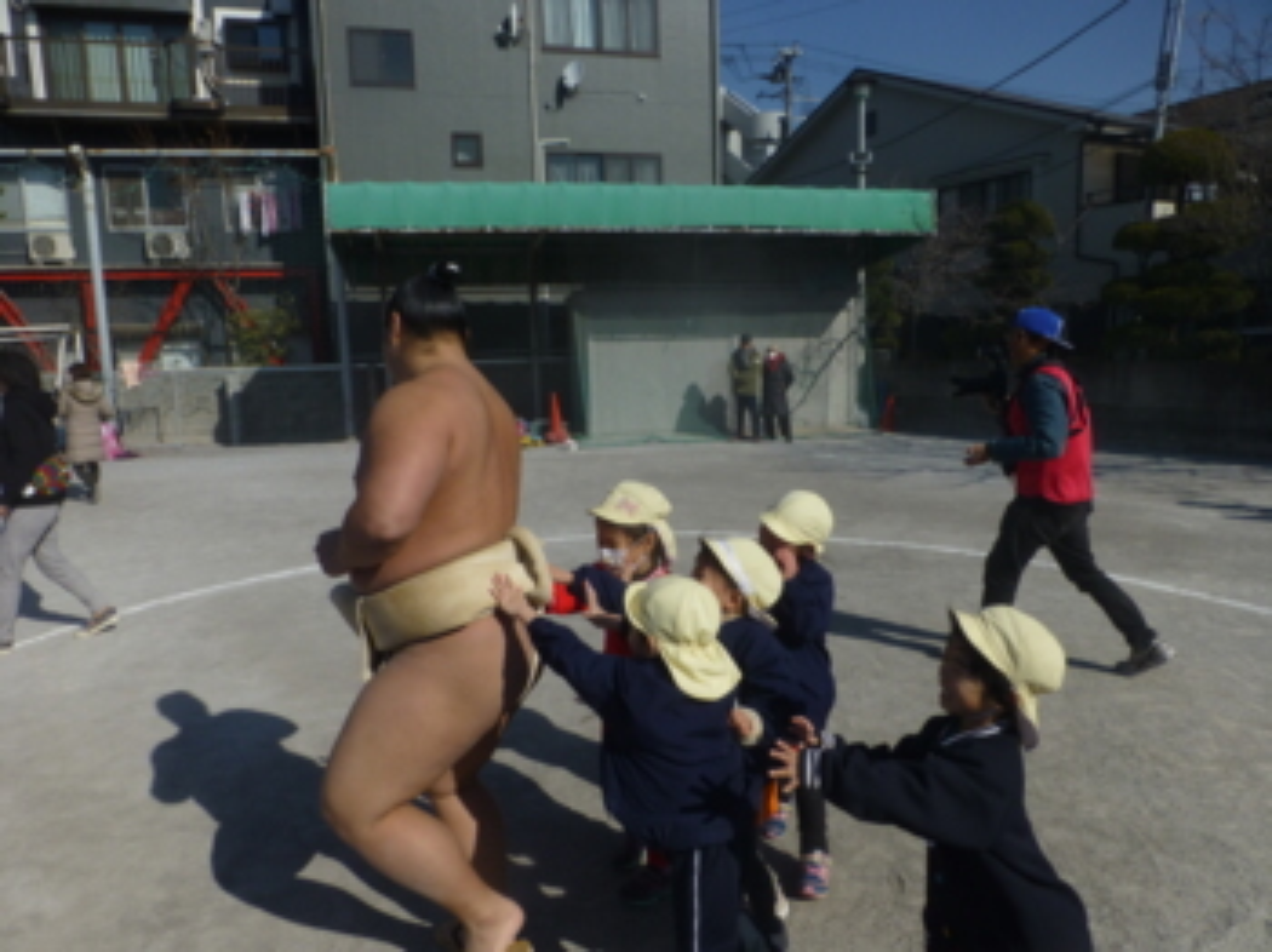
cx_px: 636
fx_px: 881
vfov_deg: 56.8
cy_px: 476
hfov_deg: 71.6
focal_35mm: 24
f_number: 4.5
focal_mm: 4.3
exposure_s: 1/1600
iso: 100
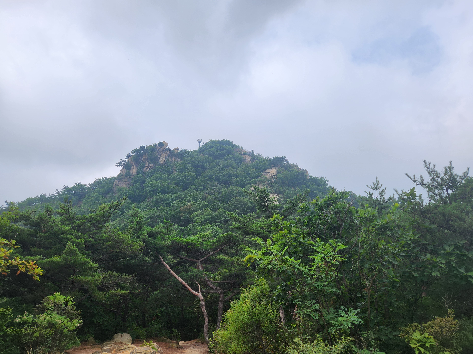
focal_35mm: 24
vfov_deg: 56.8
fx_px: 328
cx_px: 238
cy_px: 172
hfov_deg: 71.6
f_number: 1.8
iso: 20
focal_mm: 5.4
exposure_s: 1/965
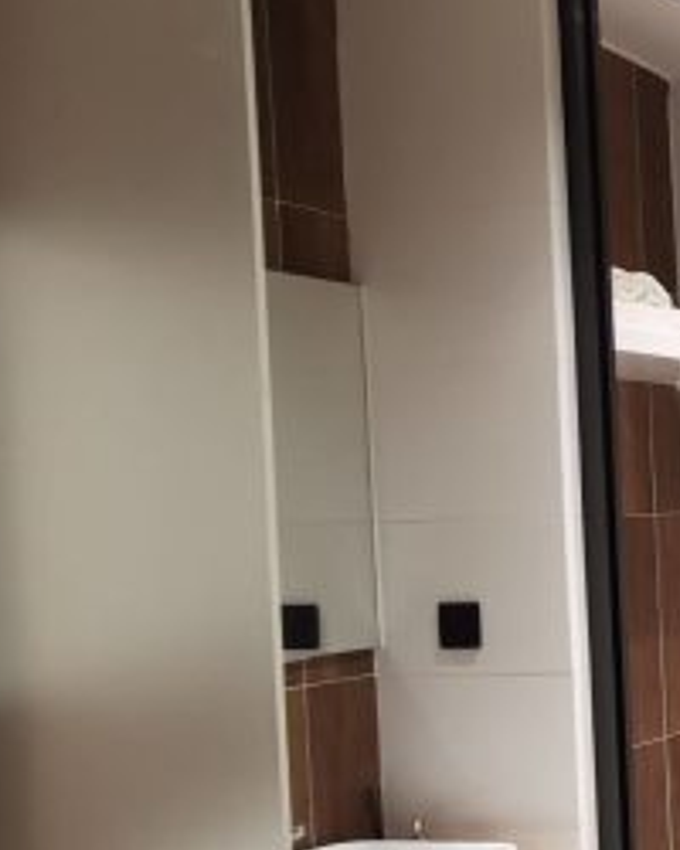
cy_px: 513
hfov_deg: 19.6
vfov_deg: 37.2
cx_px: 1306
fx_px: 1258
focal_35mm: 50
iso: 400
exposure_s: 1/30
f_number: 2.2
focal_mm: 2.35
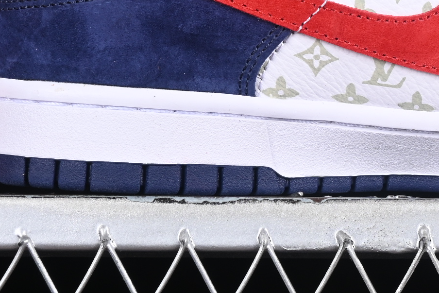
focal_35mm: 231
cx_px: 460
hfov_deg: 8.8
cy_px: -73
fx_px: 2817
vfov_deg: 5.9
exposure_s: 1/60
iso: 160
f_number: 7.1
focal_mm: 50
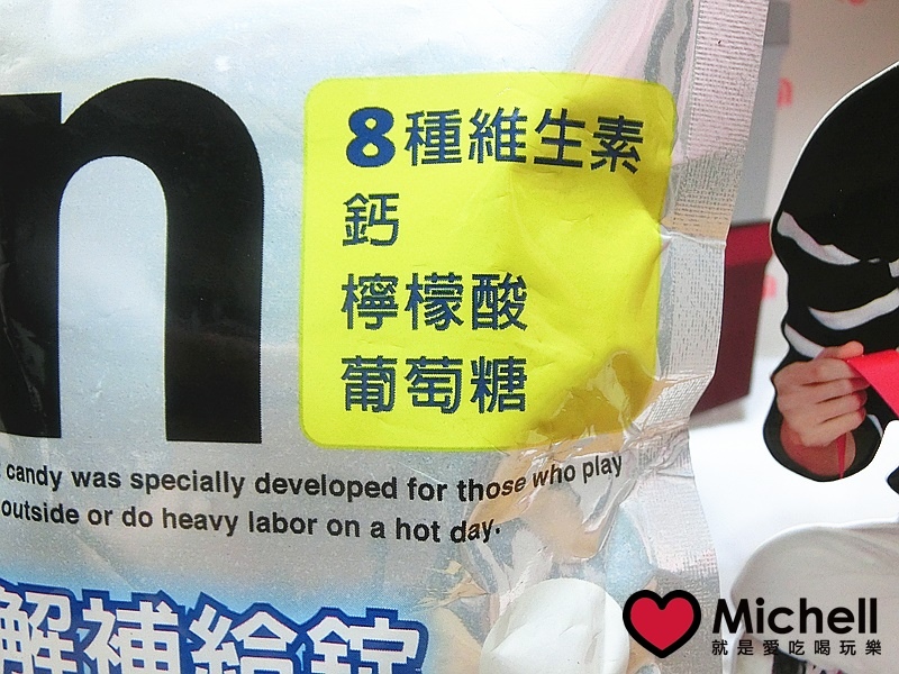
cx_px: 450
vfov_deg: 46.8
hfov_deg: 60.0
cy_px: 337
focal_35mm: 30
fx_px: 779
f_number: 3.5
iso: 400
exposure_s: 1/50
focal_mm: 5.36
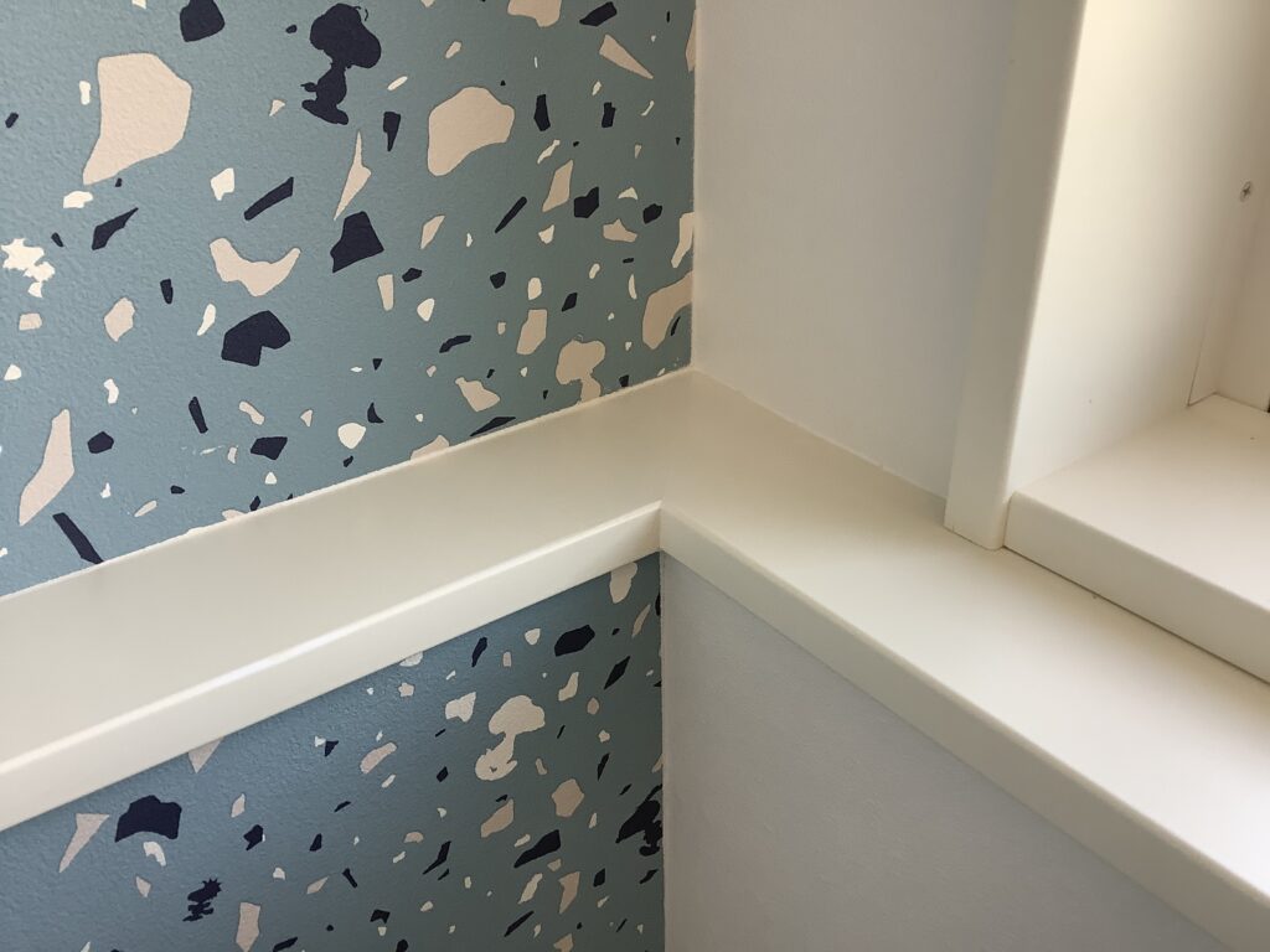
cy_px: 476
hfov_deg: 58.4
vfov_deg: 45.4
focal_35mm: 31
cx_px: 635
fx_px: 1137
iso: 80
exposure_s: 1/60
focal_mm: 3.3
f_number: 2.4
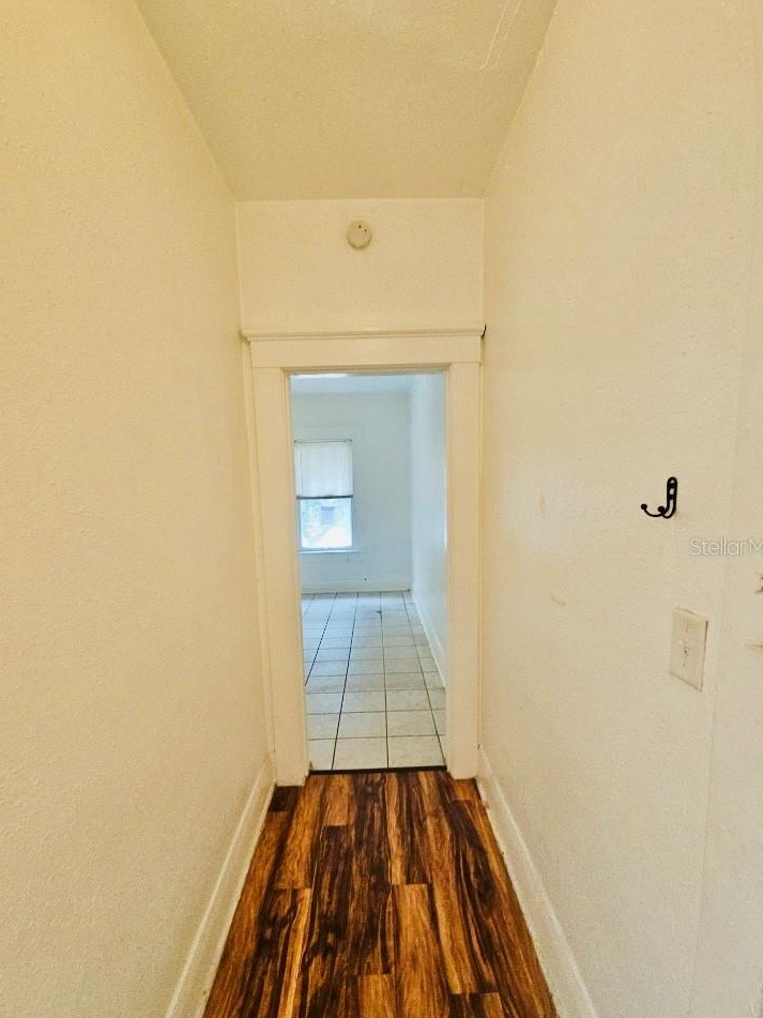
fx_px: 412
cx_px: 380
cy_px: 546
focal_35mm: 14
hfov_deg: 85.7
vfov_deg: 101.9
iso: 123
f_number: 2.2
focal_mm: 2.2
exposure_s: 1/60.2
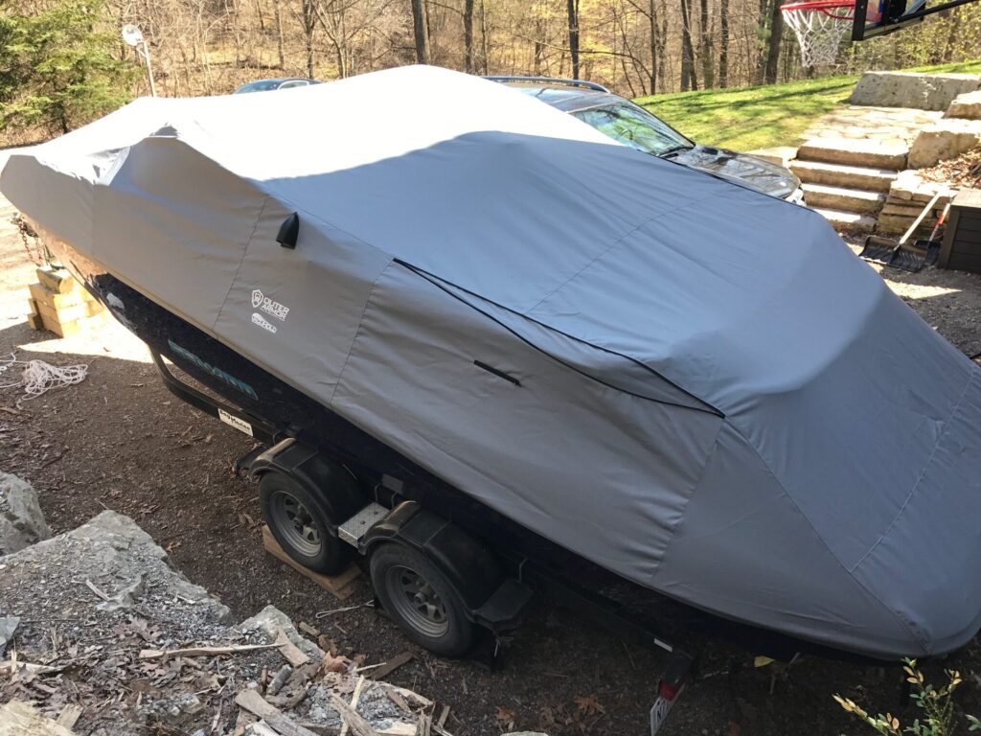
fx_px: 794
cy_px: 368
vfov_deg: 49.7
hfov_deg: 63.4
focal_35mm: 28
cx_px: 490
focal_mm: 3.99
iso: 20
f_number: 1.8
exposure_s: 1/254
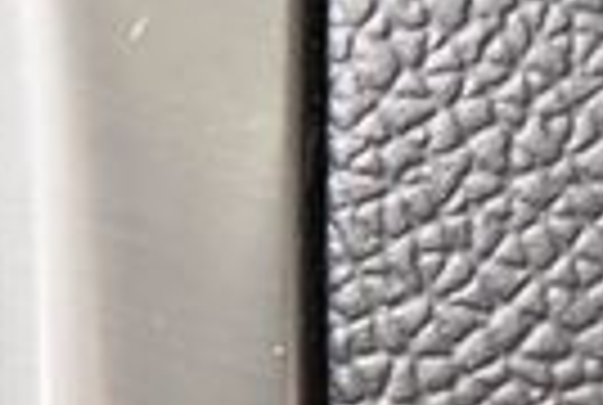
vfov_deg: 5.5
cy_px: 695
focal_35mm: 249
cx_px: -392
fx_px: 4180
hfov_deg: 8.0
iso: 7200
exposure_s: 1/60
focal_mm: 26
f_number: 4
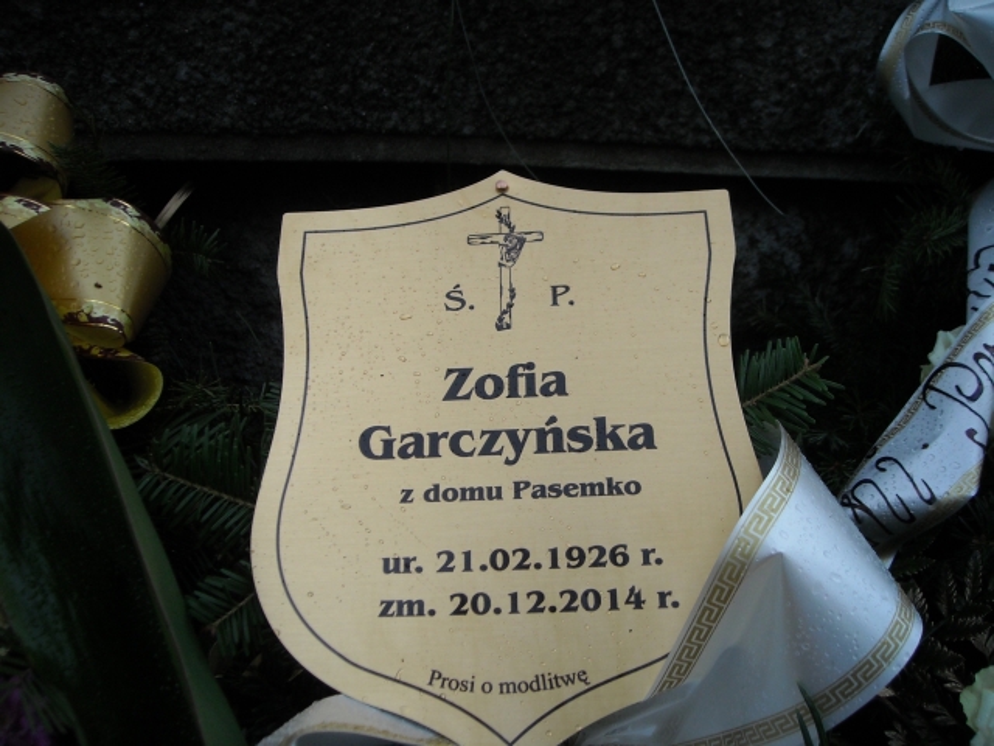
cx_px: 497
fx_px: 1005
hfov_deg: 52.6
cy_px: 373
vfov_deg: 40.7
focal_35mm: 35
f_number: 2.8
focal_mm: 5.7
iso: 141
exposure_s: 1/184
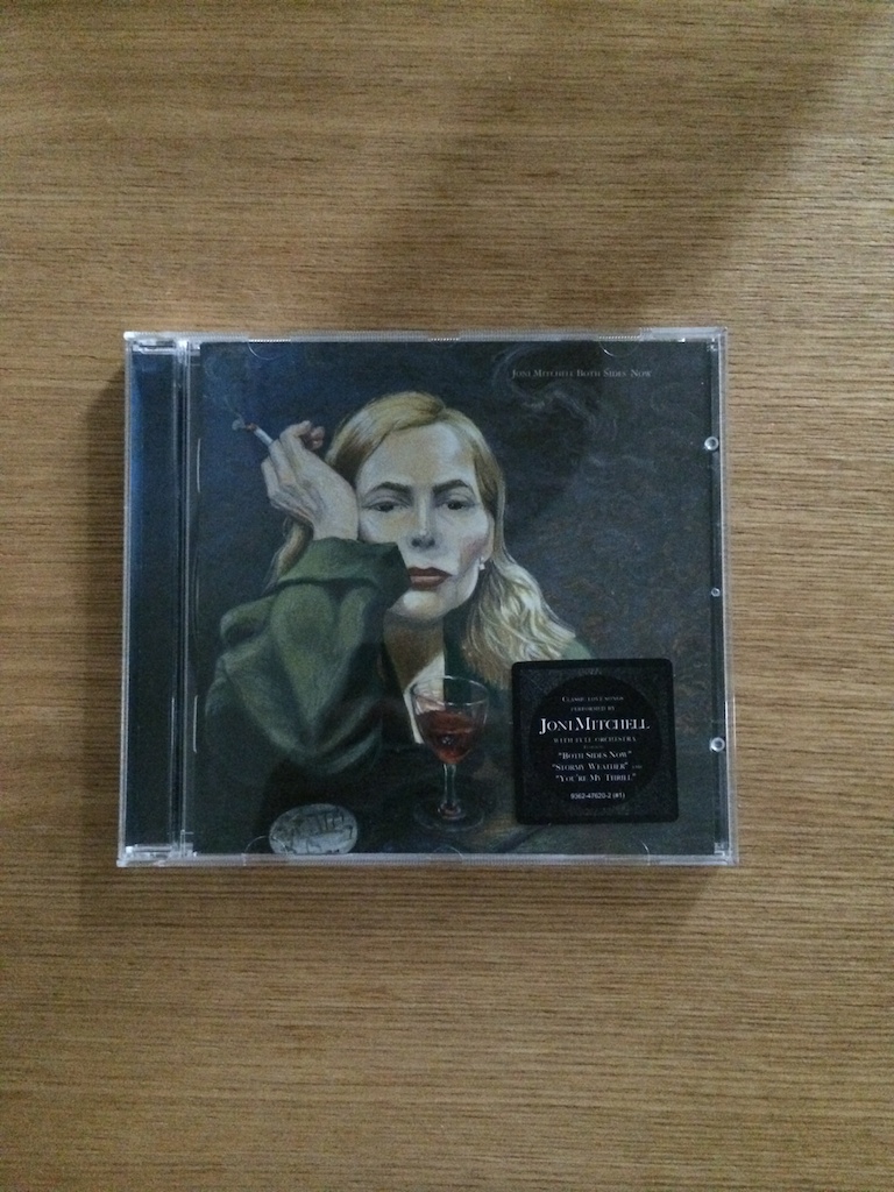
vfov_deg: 60.0
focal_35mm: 30
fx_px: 1033
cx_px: 447
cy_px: 596
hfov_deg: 46.8
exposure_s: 1/15
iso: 2500
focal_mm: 4.12
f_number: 2.2
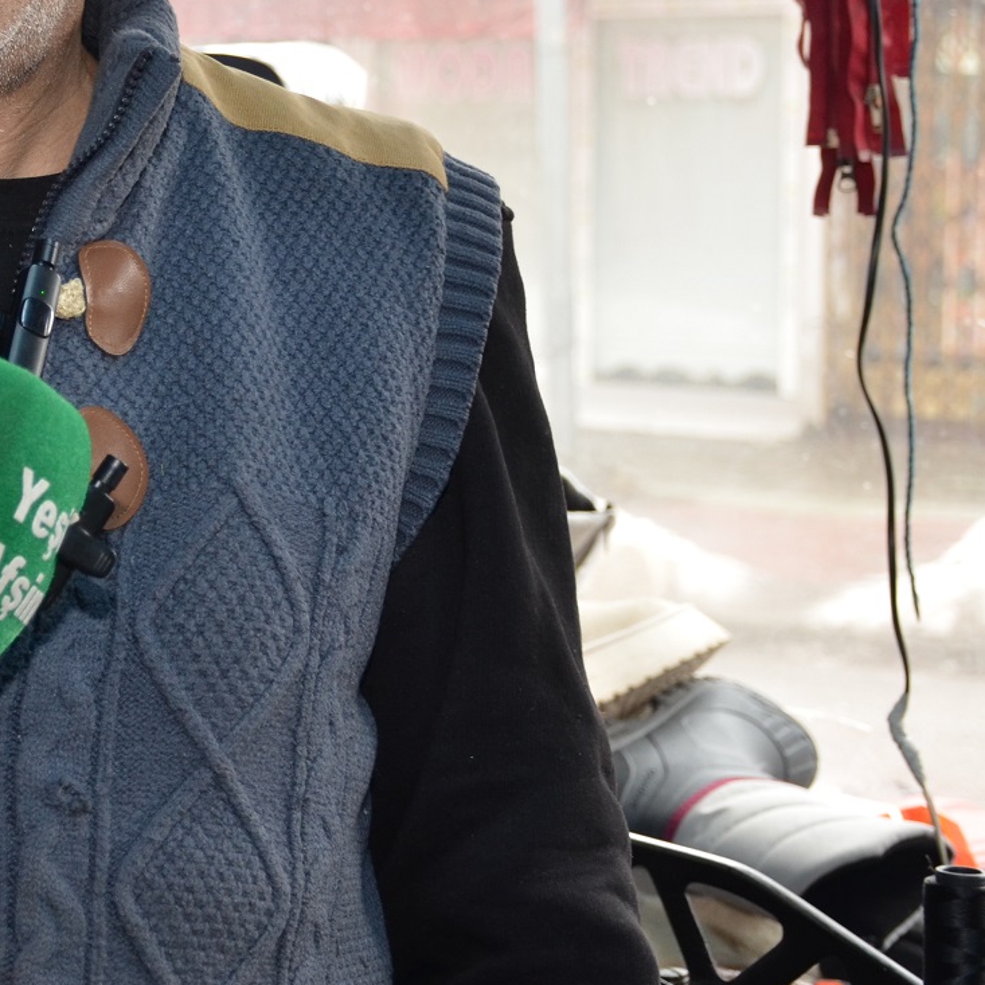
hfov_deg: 15.2
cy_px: 191
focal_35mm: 111
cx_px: -169
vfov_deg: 15.6
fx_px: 3573
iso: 500
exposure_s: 1/60
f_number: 4
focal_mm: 32
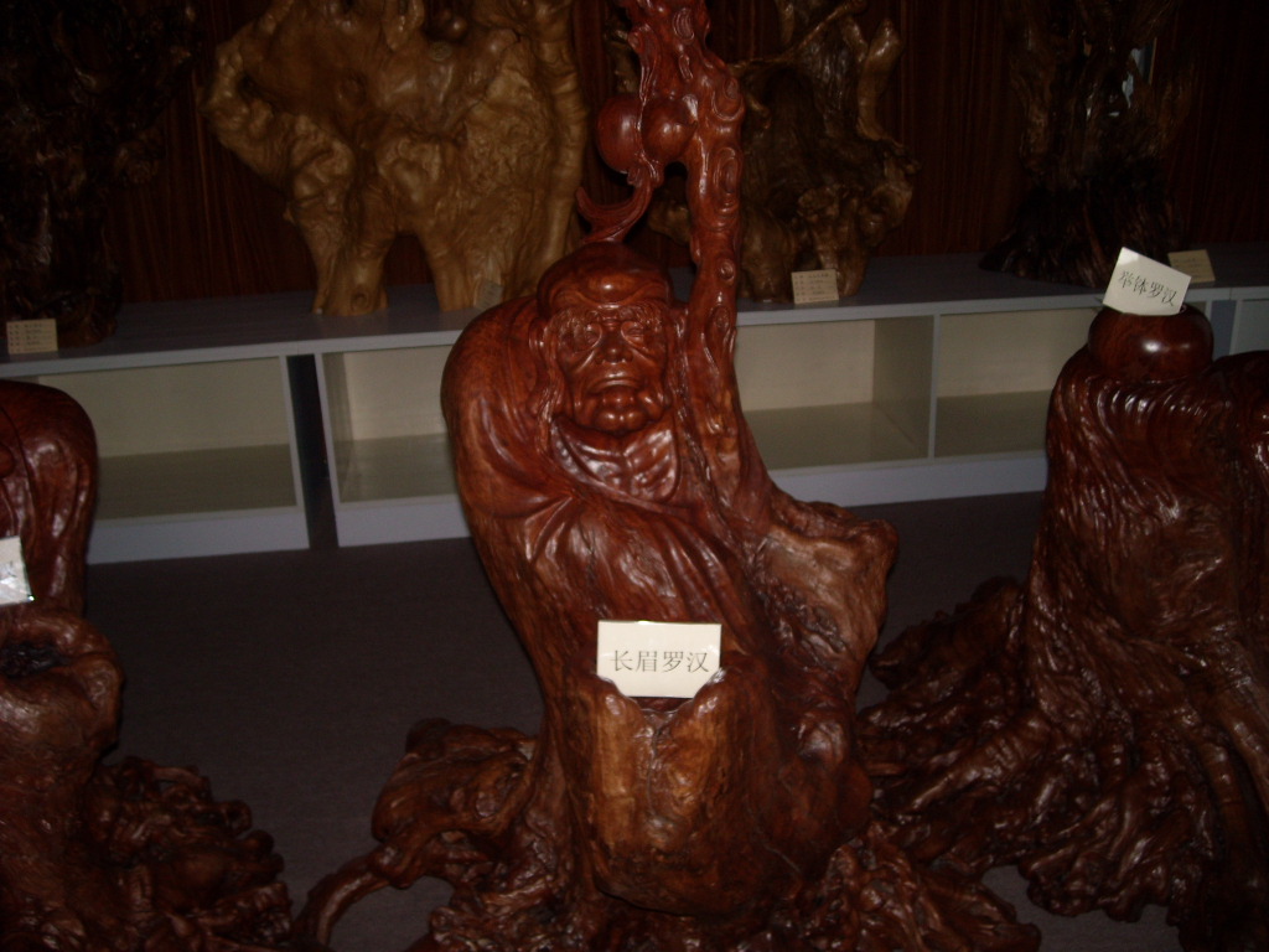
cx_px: 634
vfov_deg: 40.7
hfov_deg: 52.6
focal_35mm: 35
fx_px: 1283
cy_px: 476
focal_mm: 5.7
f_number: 2.8
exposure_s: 1/60
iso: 100
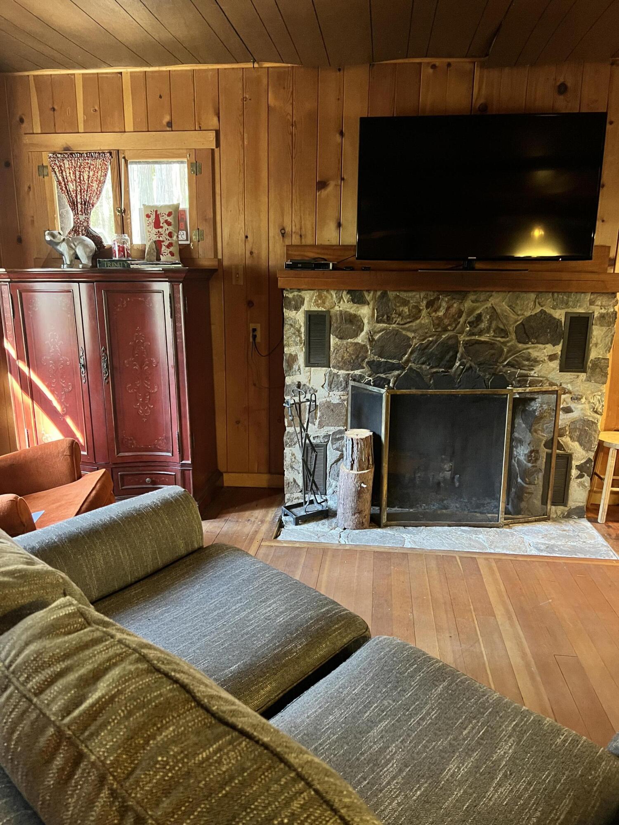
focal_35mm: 26
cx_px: 310
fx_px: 620
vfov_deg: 67.3
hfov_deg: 53.1
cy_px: 412
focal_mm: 5.7
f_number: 1.5
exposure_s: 1/30
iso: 640
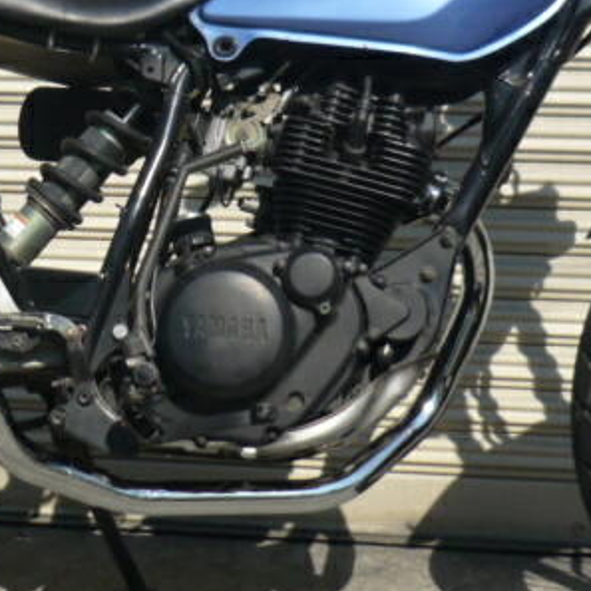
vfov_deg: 17.2
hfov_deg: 17.1
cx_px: 98
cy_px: 171
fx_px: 1951
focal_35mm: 101
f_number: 8
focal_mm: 5.5
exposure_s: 1/250
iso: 100
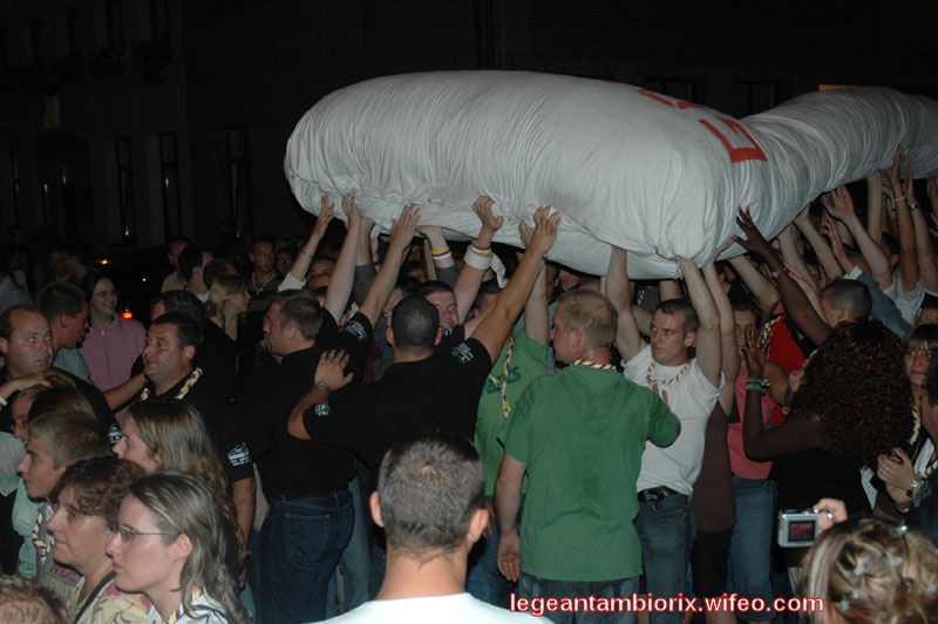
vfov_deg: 28.9
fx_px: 1211
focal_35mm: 46
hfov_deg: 42.4
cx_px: 469
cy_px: 312
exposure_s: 1/60
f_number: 4
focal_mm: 31
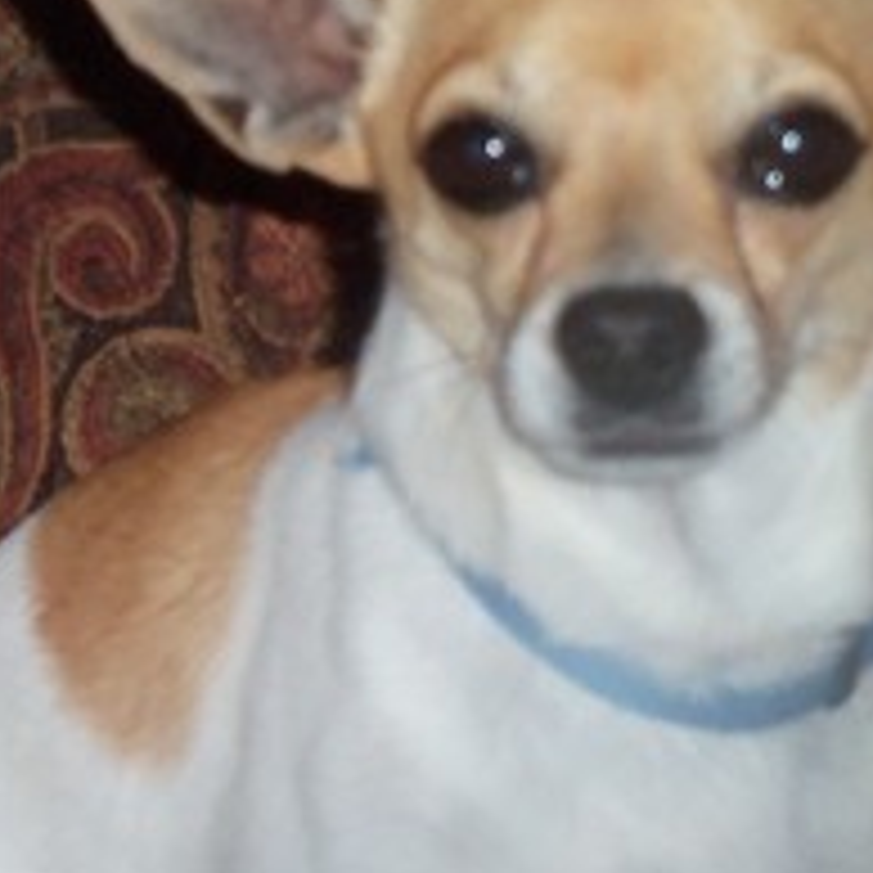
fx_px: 6505
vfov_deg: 7.7
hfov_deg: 7.7
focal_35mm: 228
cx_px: 446
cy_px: 688
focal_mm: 14.3
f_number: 4.2
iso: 100
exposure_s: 1/40
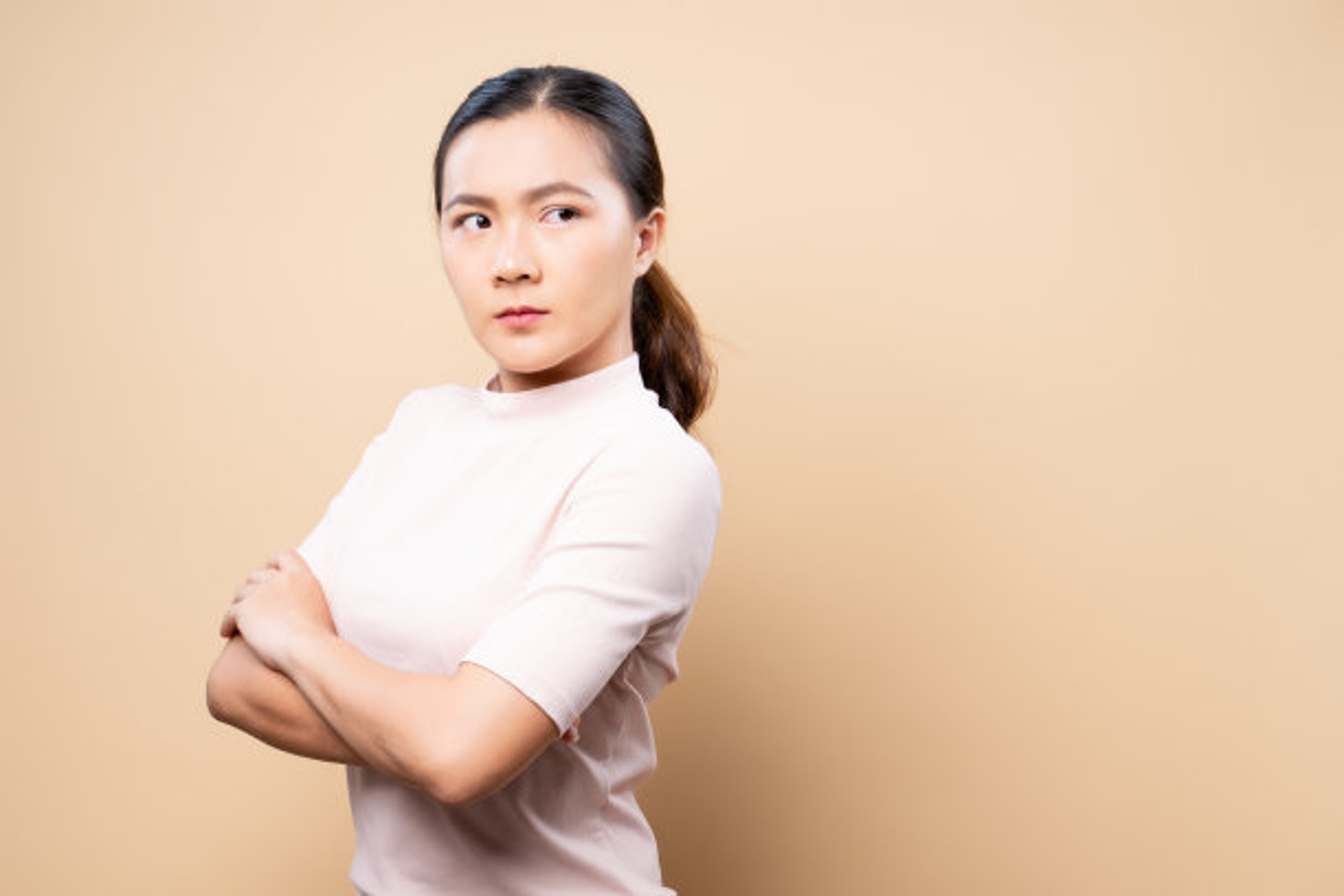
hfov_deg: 30.5
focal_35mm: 66
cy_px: 448
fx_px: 2464
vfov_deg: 20.6
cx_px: 672
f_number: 10
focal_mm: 66
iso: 200
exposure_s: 1/160
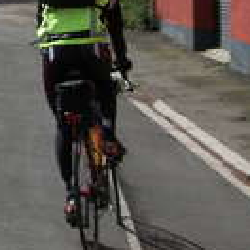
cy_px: -40
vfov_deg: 12.1
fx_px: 1152
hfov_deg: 11.6
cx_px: -186
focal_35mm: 141
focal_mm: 5.8
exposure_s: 1/640
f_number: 4.3
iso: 50
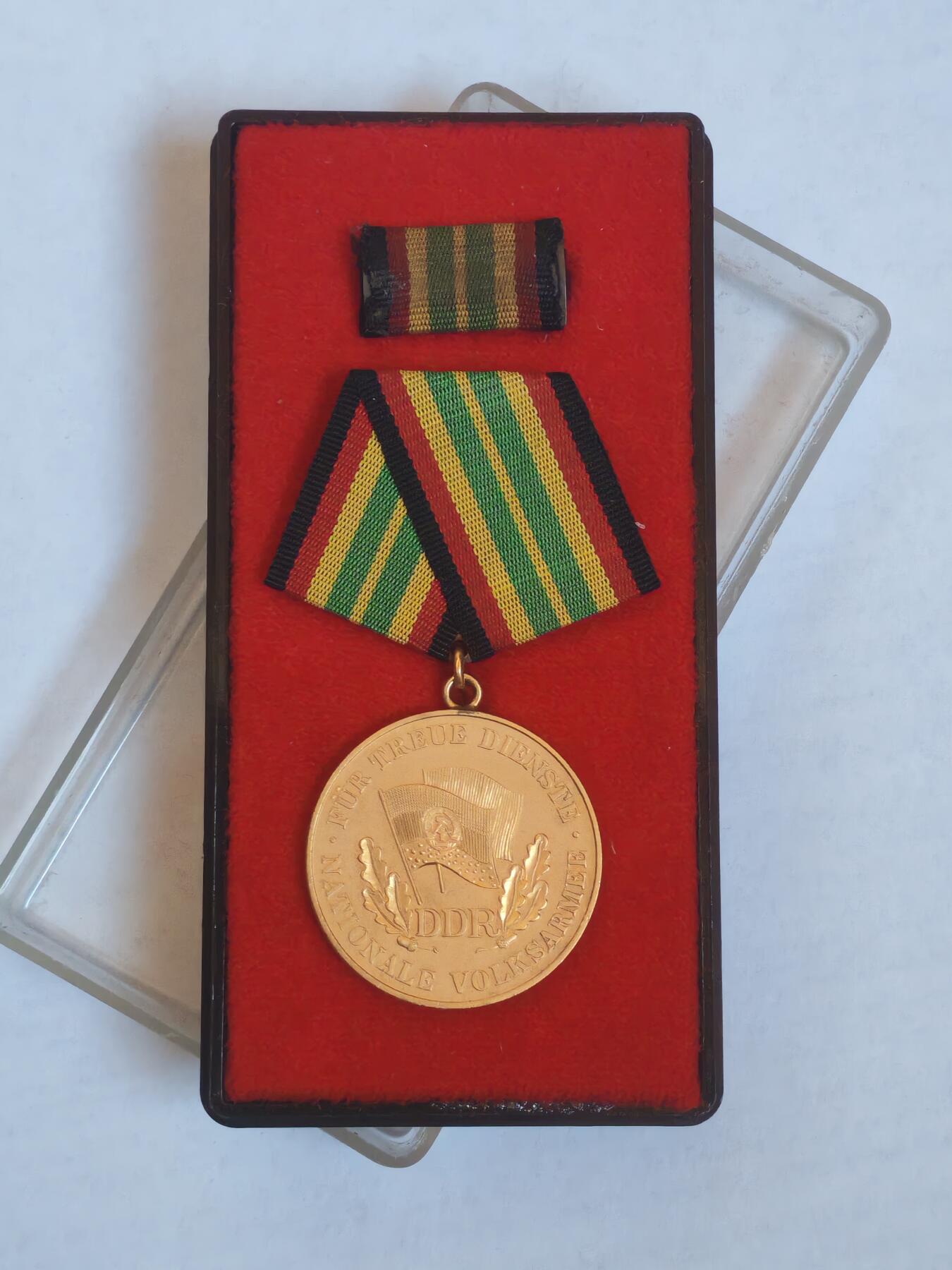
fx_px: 2493
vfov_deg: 28.6
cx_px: 476
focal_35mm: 68
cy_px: 635
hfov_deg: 21.6
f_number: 1.95
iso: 400
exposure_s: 1/50
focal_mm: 5.52
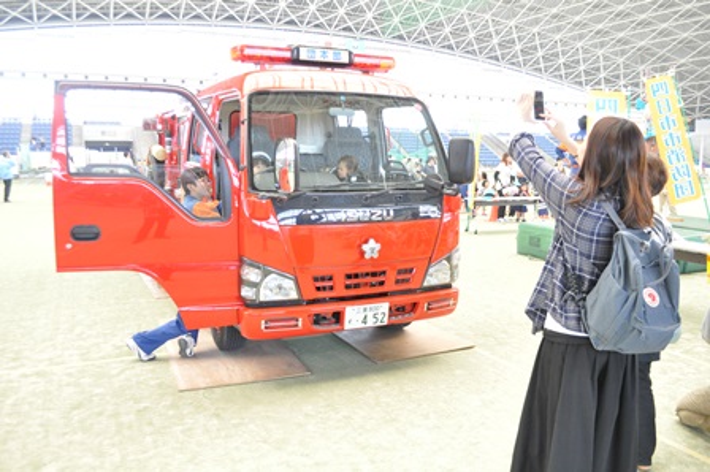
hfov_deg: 62.0
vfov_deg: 43.5
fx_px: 591
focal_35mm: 30
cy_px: 236
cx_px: 355
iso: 1000
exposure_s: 1/80
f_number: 5
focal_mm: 20
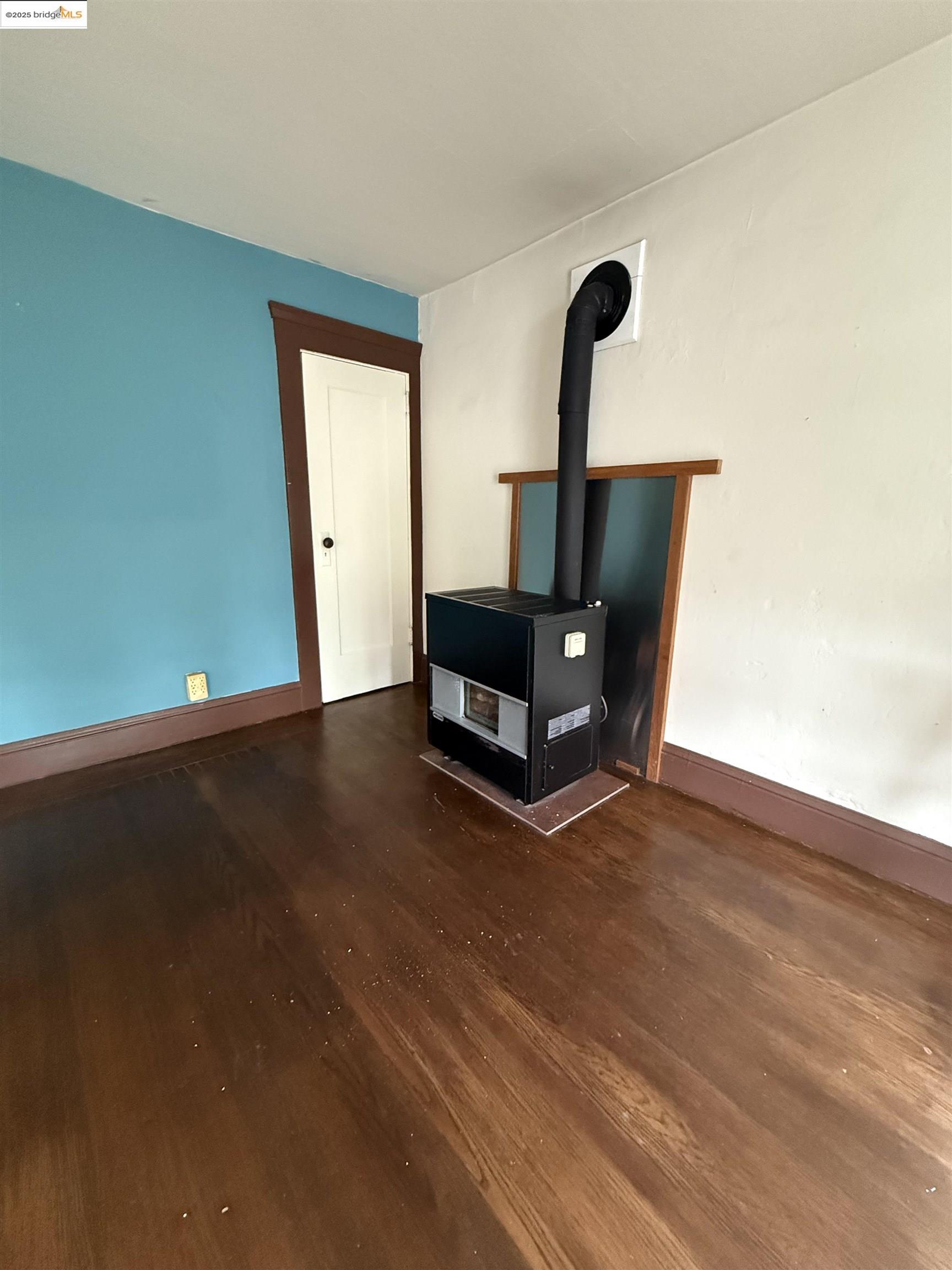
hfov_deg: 85.7
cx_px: 476
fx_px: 513
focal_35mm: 14
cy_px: 635
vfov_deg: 102.1
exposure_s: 1/60
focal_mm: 2.22
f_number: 2.2
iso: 1000
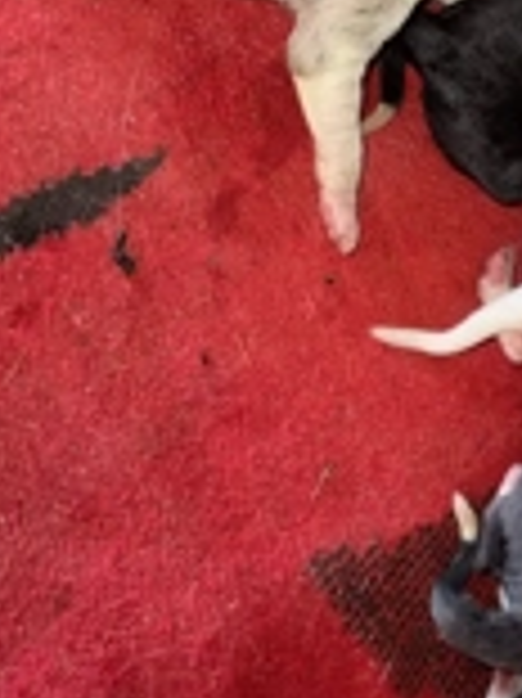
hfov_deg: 22.6
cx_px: 531
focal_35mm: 62
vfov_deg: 30.7
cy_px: 176
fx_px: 1248
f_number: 1.78
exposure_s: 1/28
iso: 50
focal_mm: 6.76
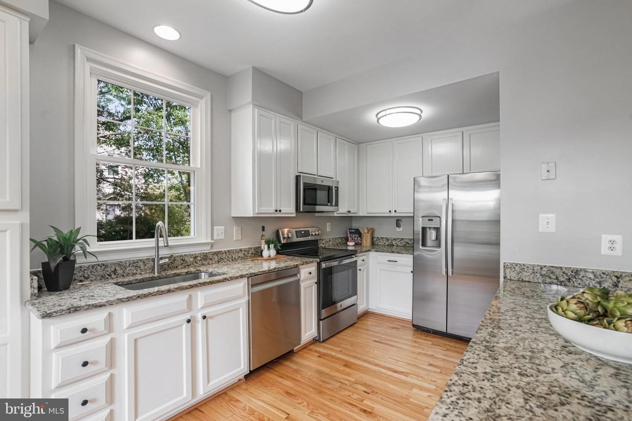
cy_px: 210
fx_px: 281
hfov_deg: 96.7
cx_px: 316
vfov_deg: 73.7
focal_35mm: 16
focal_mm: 16
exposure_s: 1/1250
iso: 1250
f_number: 8
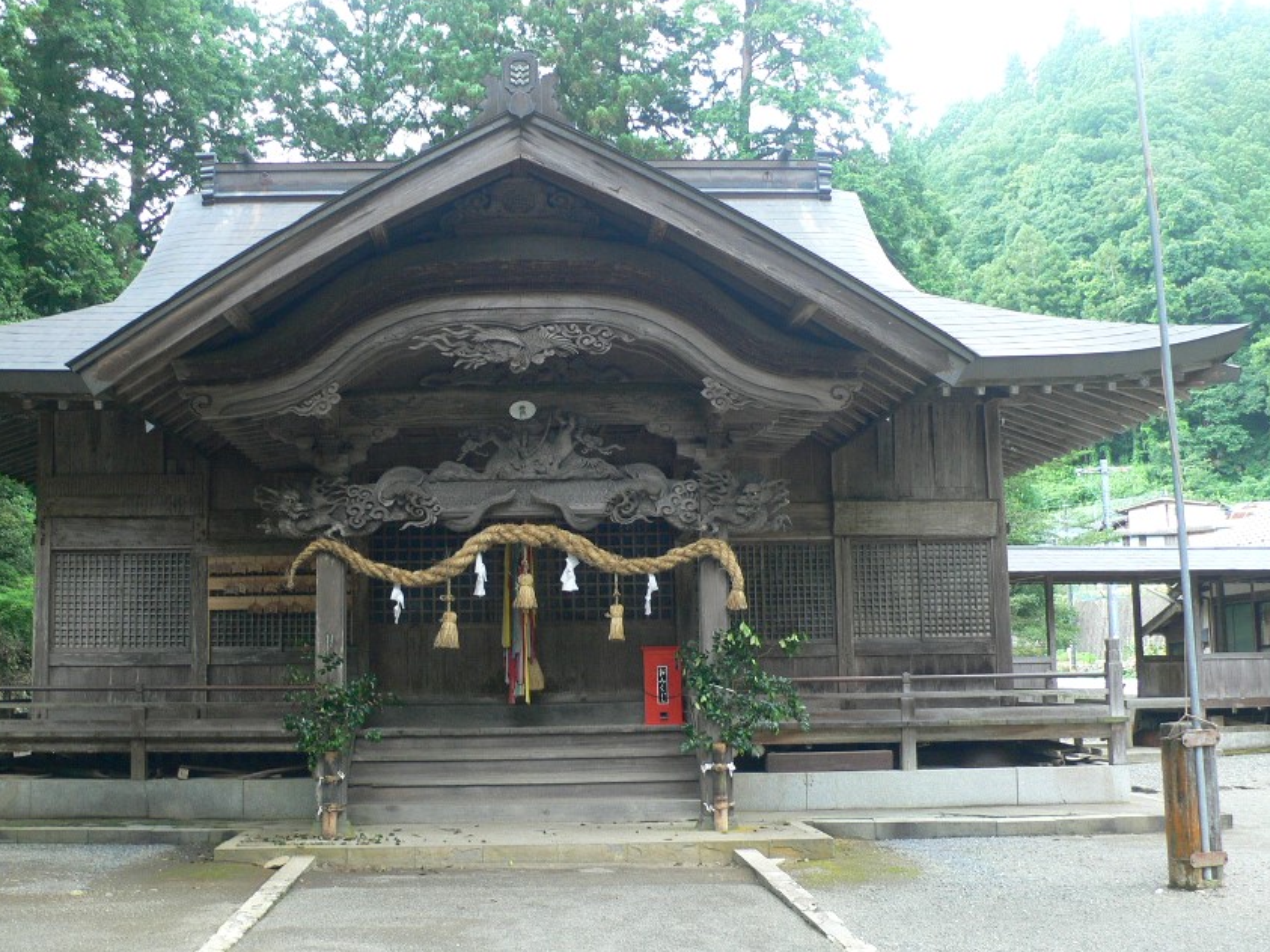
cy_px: 478
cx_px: 527
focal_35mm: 40
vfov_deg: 36.0
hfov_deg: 46.6
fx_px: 1467
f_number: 2.8
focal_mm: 6.3
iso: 100
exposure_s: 1/30
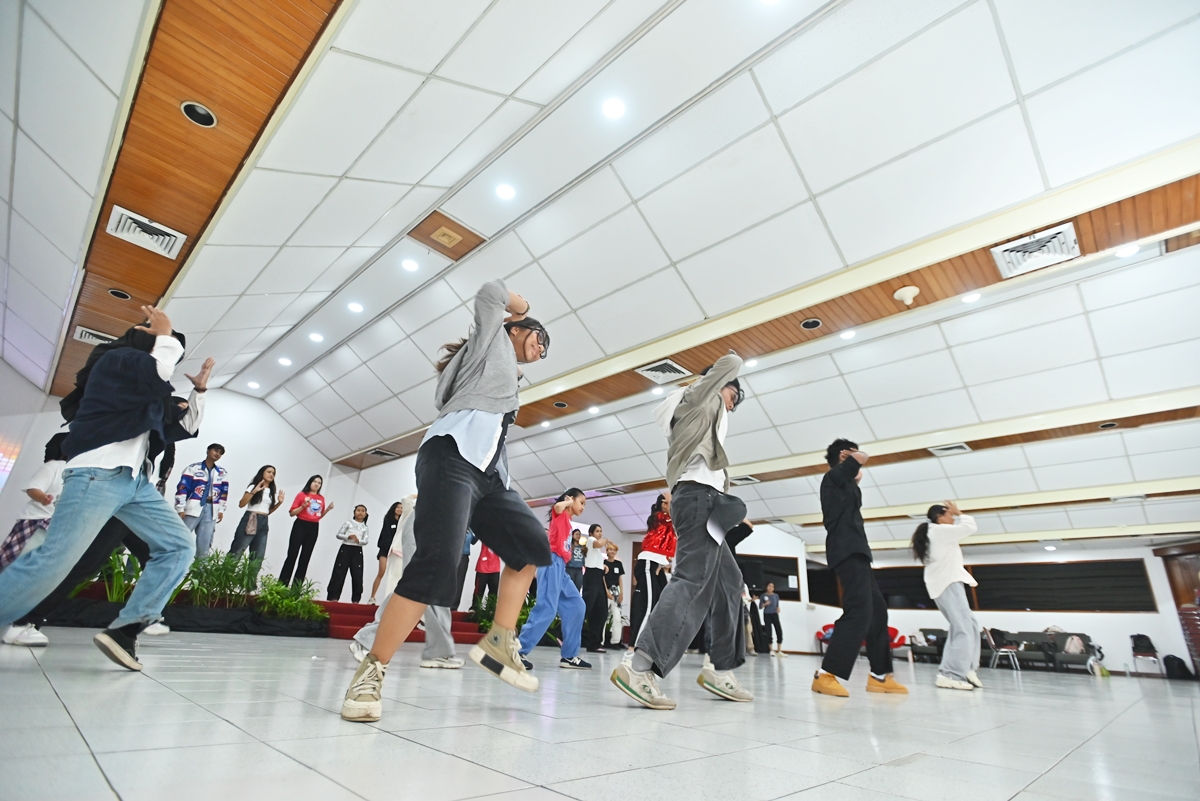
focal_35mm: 17
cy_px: 400
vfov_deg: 70.5
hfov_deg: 93.3
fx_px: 567
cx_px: 600
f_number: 2.8
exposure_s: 1/200
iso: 800
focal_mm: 17
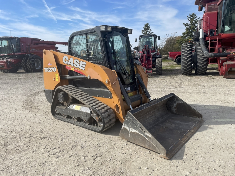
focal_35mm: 26
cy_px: 88
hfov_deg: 67.3
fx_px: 177
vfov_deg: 53.1
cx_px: 118
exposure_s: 1/3125
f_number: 1.6
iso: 32
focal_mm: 4.2
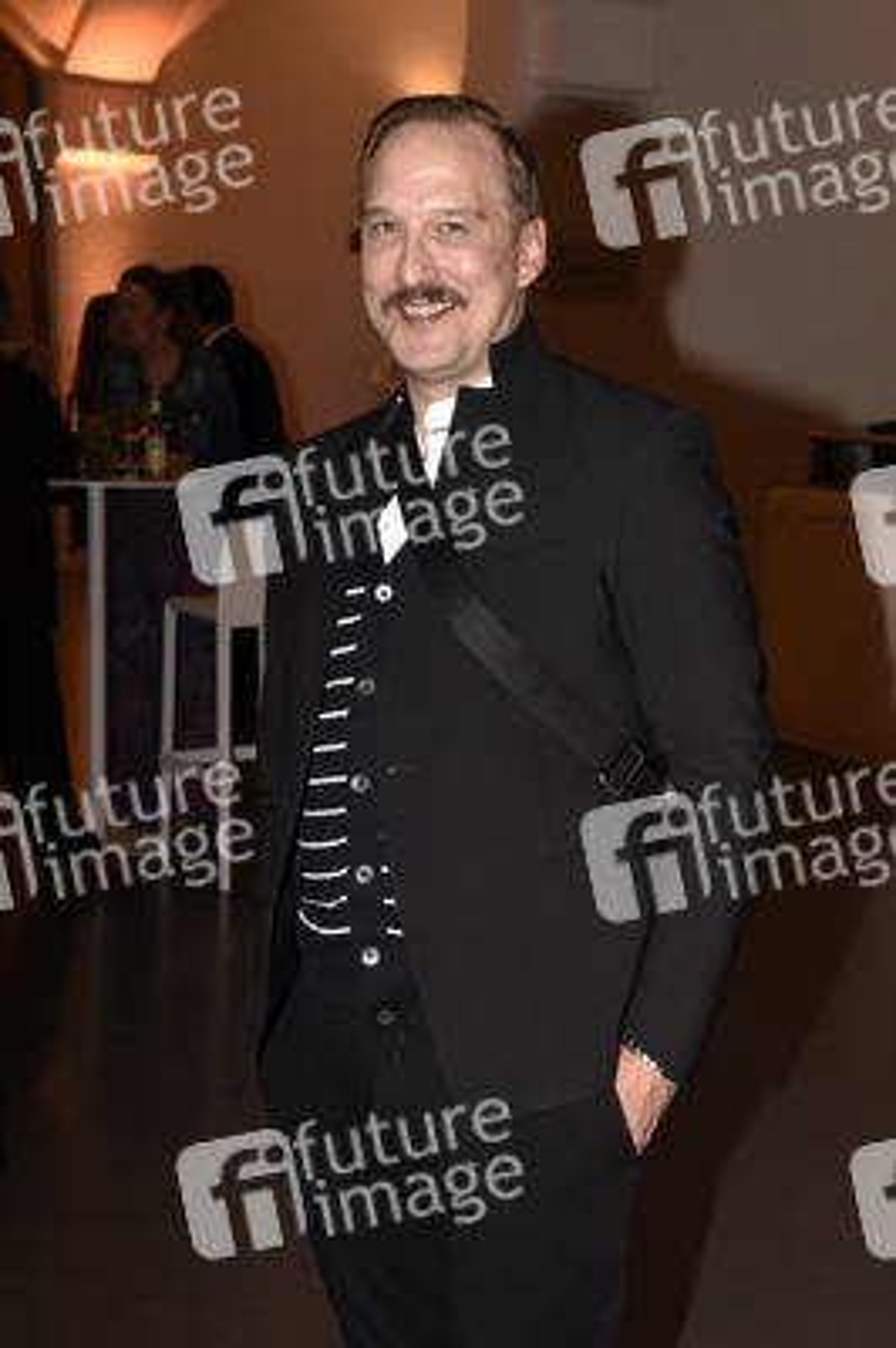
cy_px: 674
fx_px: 1870
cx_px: 448
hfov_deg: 26.9
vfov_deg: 39.6
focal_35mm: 50
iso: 2000
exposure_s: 1/80
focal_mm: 50
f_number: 6.3
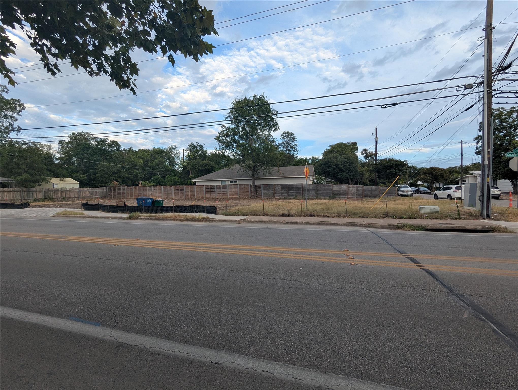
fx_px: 240
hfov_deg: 94.4
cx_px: 259
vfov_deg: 78.2
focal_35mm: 16
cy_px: 195
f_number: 2.2
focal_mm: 2.35
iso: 51
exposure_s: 1/366
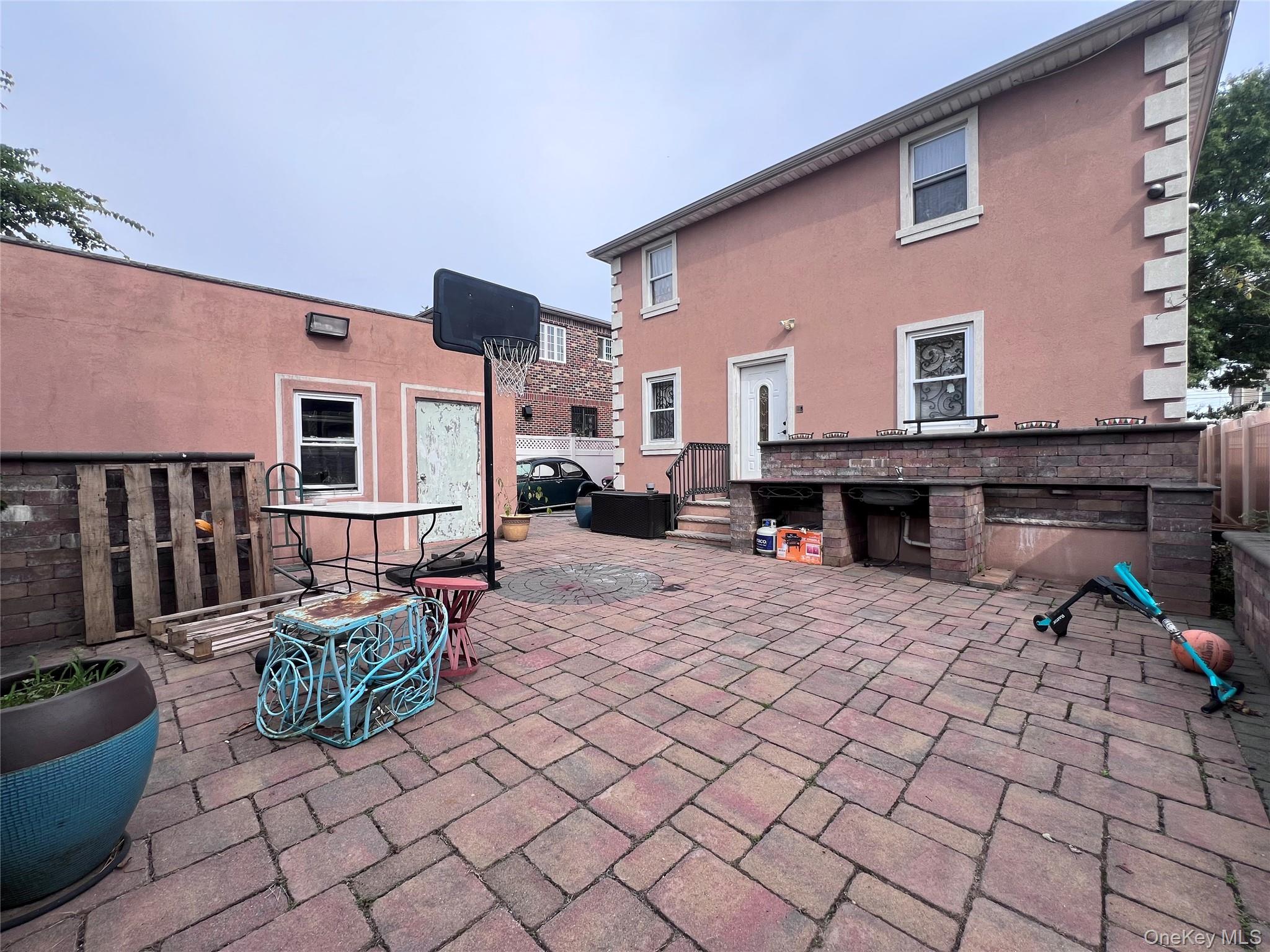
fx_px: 477
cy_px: 476
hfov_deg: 106.2
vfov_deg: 89.9
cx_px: 635
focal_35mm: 13
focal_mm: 1.57
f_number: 1.8
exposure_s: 1/774
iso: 32
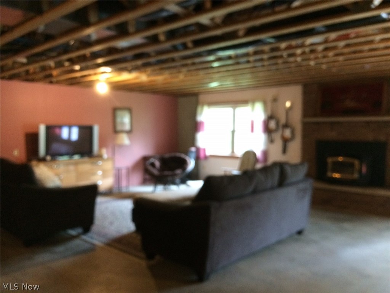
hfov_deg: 61.7
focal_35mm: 29
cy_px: 146
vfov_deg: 48.2
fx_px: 327
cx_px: 195
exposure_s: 1/15
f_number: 2.2
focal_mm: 4.15
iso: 320
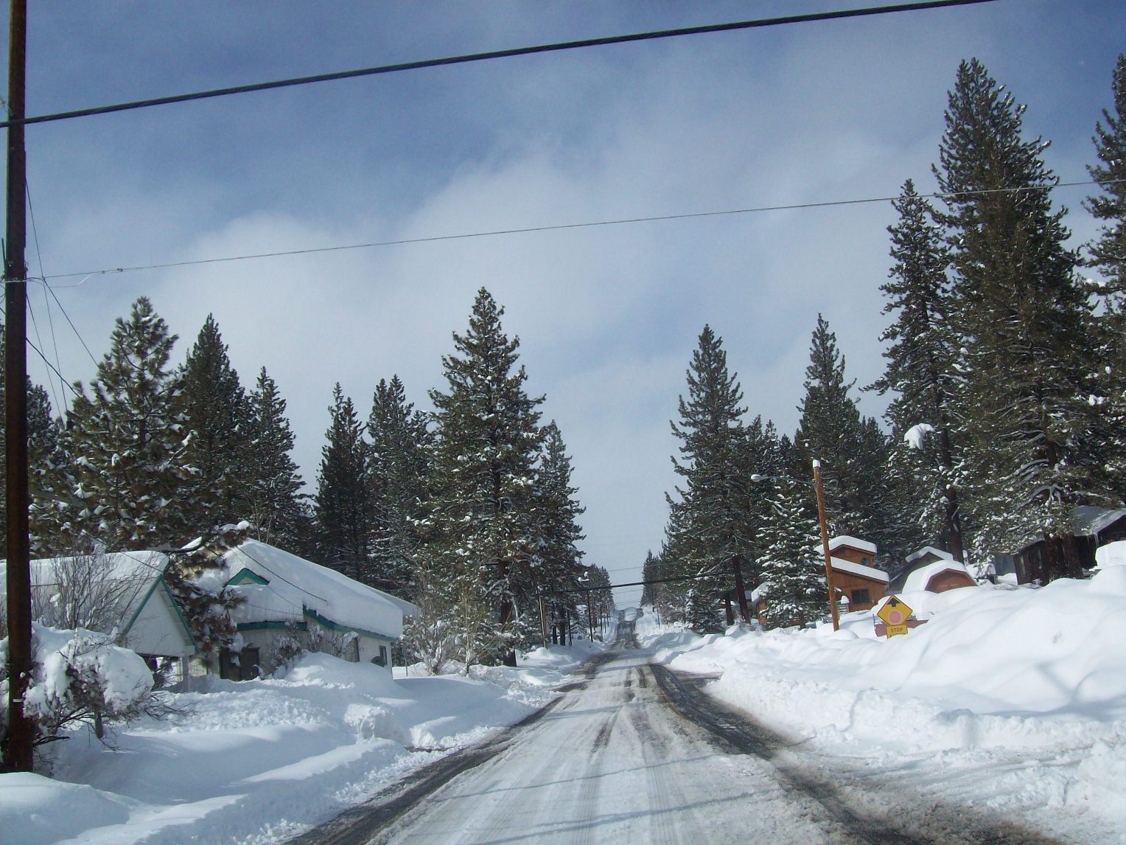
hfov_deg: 51.4
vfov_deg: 39.7
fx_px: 1171
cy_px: 422
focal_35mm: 36
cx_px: 563
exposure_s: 1/1332
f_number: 4.8
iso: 80
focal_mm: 6
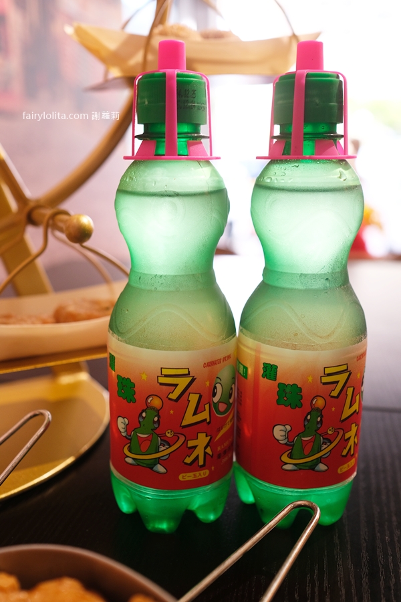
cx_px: 200
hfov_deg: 37.9
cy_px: 301
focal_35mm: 35
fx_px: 585
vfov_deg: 54.4
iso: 800
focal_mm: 23
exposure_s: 1/60
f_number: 3.2
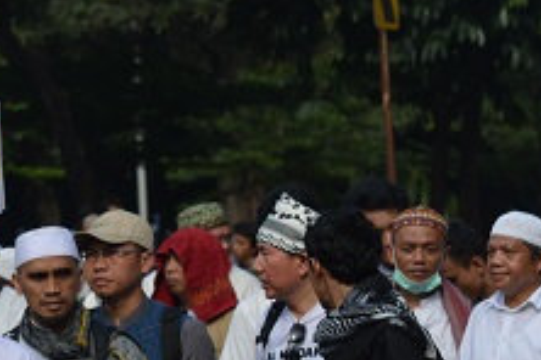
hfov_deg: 4.4
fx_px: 7063
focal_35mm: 470
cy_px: 229
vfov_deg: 2.9
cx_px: -27
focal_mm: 116
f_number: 7.1
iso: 200
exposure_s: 1/200
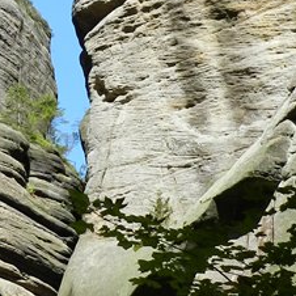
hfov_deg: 18.3
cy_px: 46
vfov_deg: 18.6
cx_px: -12
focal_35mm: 92
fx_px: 890
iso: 160
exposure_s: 1/640
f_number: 3.4
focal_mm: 4
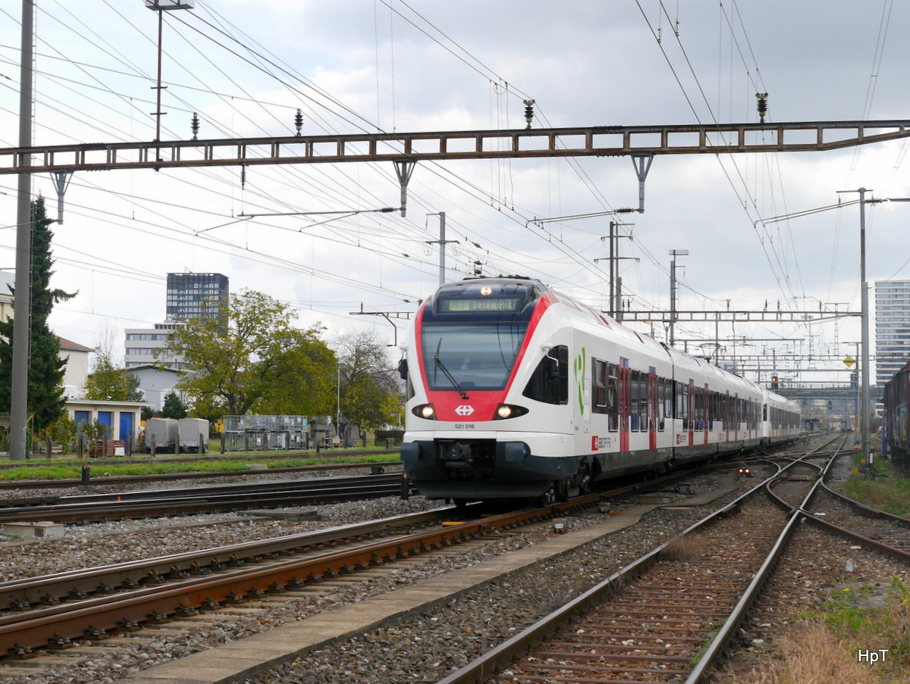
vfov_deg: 32.9
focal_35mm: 44
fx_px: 1158
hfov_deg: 42.9
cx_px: 455
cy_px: 342
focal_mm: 22
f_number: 7.1
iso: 160
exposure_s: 1/200
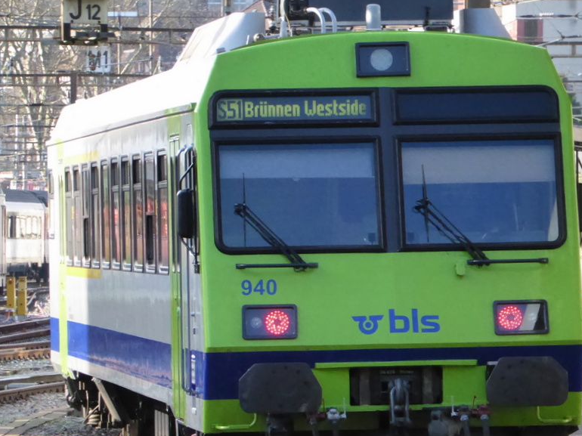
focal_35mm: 488
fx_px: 8202
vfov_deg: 3.0
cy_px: 241
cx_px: 318
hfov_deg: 4.1
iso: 1000
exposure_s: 1/320
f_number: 5.7
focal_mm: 50.5
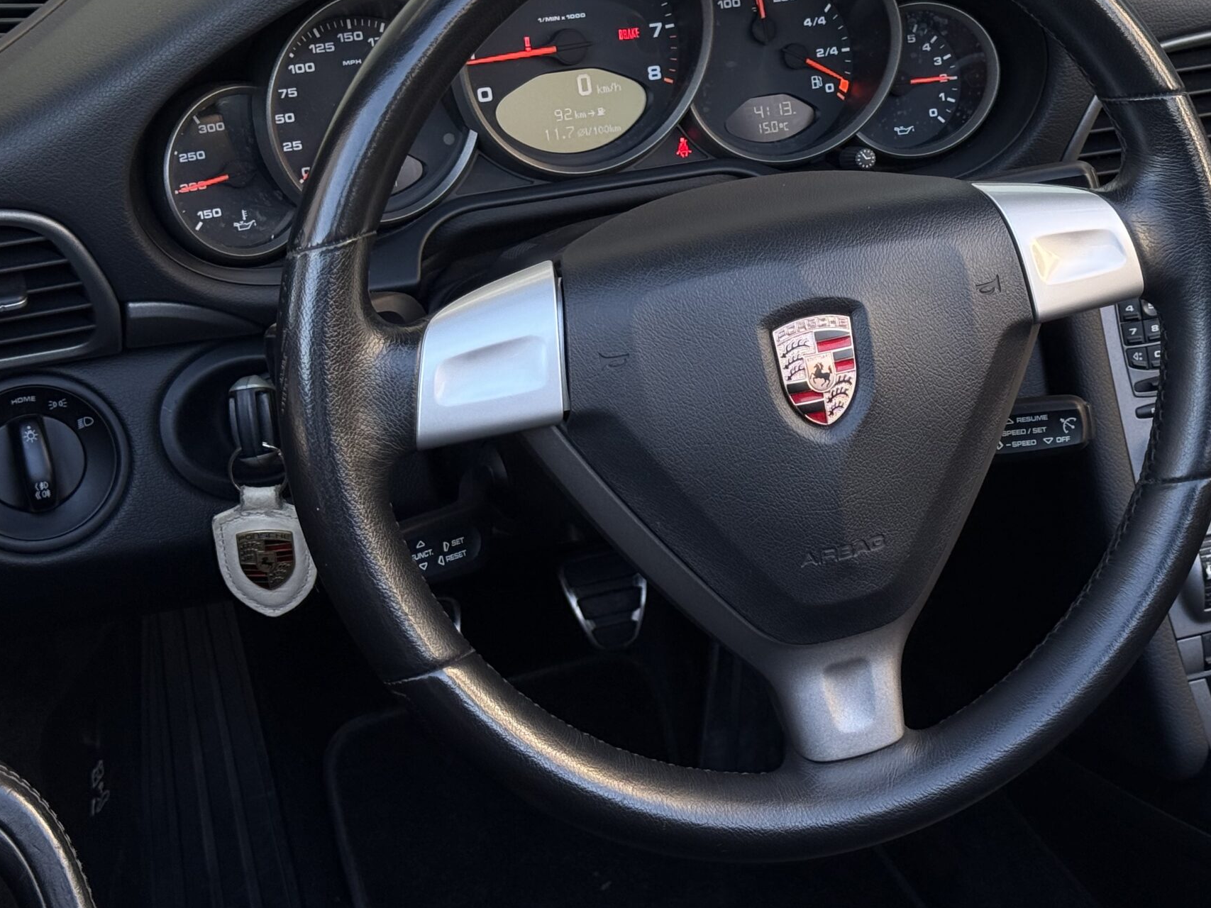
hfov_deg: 26.7
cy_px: 301
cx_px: 882
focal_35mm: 72
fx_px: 2519
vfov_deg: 20.4
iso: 100
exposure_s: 1/243
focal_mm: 6.76
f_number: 1.78
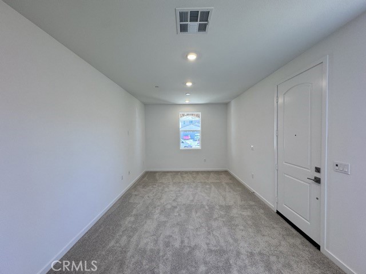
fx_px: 148
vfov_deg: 85.7
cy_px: 137
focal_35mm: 14
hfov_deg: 102.1
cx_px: 183
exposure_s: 1/120
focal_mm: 2.22
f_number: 2.2
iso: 100
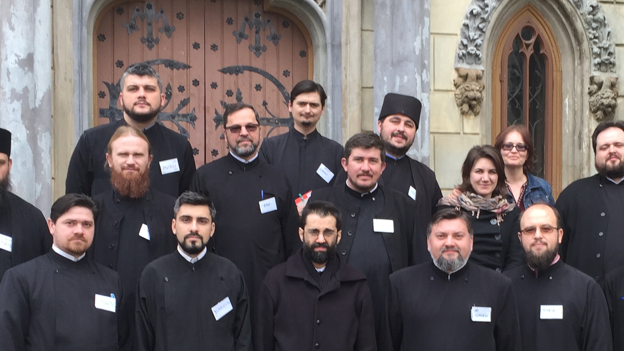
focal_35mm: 66
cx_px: 397
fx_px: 1092
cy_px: 308
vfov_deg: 18.0
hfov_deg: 31.7
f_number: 2.2
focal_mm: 4.15
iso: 32
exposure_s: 1/299
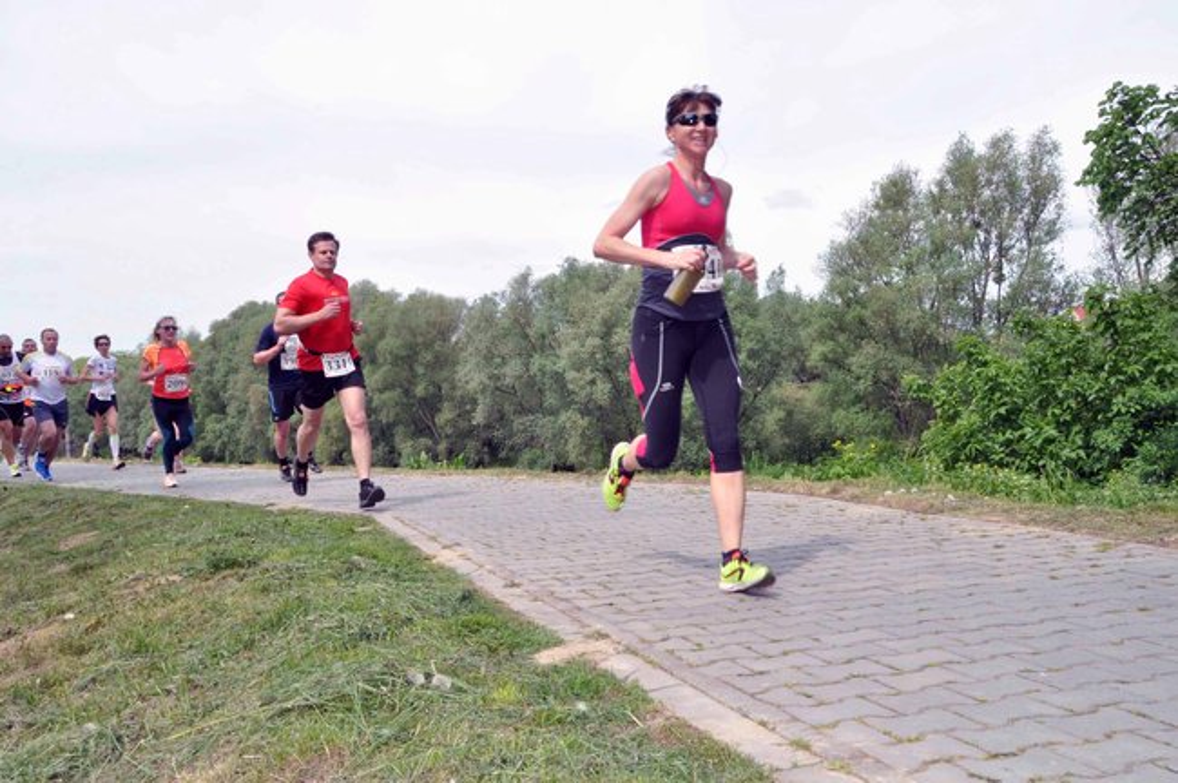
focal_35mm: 33
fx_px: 1079
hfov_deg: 57.3
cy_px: 392
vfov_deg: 39.9
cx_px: 589
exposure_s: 1/200
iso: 800
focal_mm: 22
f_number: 22
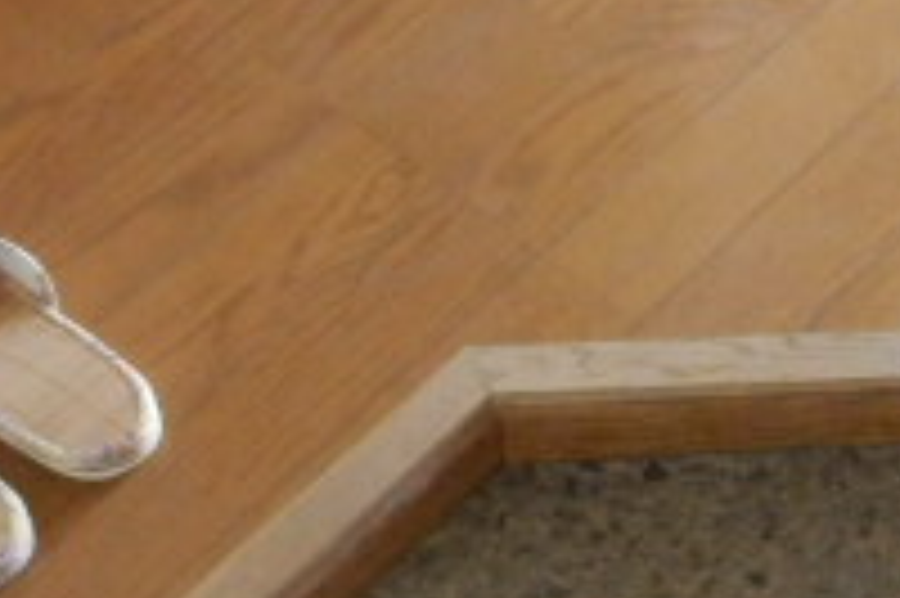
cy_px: 769
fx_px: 1998
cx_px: 896
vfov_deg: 16.2
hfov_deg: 24.3
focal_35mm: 80
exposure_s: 1/15
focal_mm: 4.2
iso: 800
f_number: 3
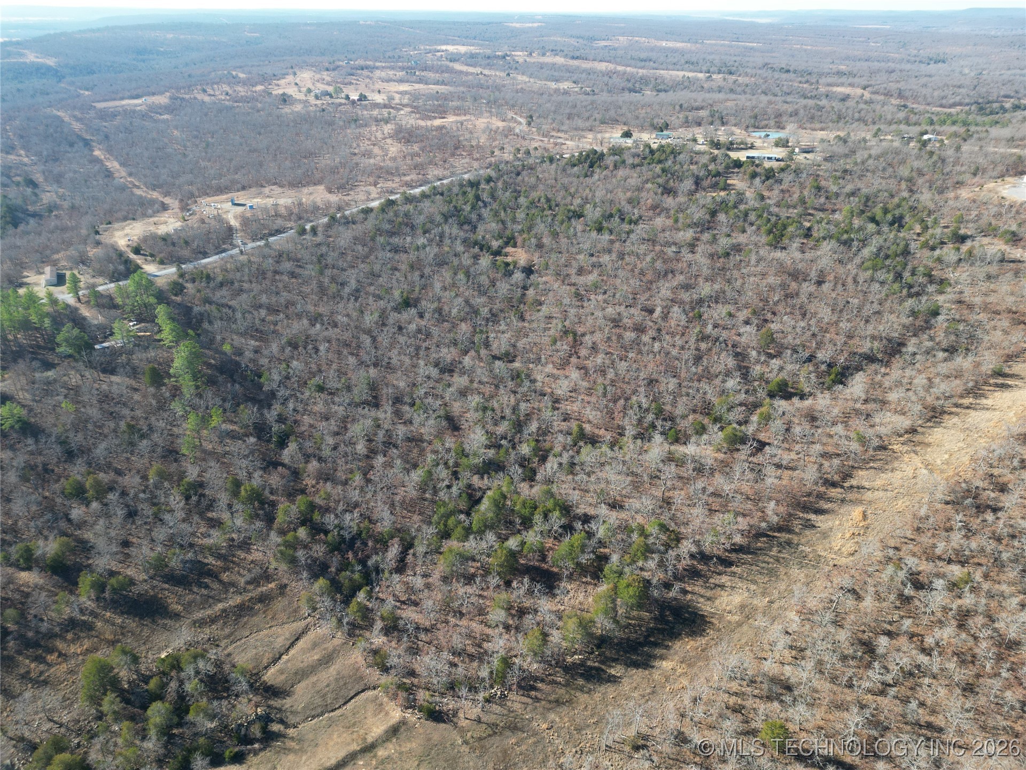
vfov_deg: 56.8
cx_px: 513
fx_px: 711
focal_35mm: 24
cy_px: 385
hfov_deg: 71.6
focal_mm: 6.72
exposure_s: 1/800
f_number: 1.7
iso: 130
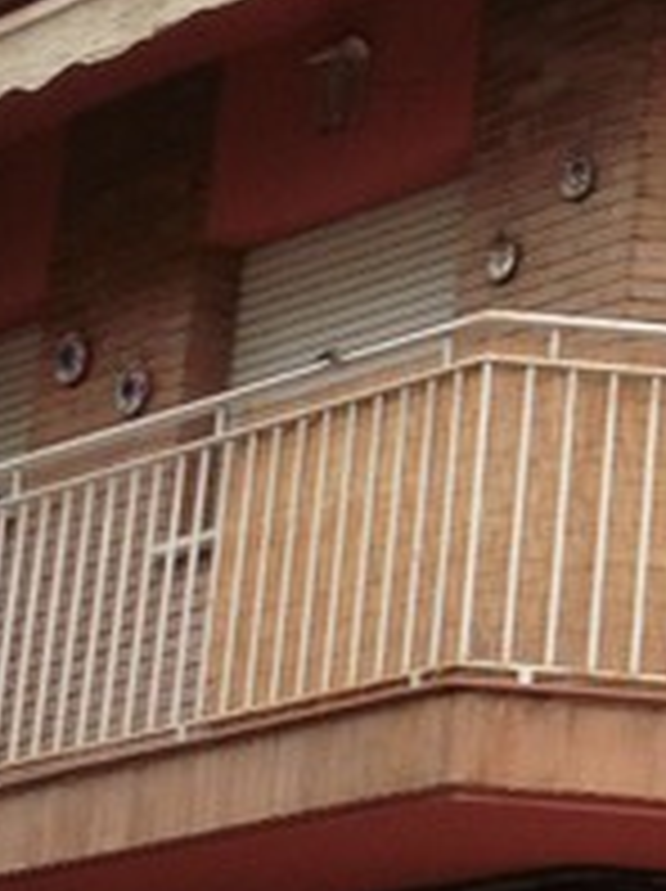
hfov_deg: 8.3
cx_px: 760
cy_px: 472
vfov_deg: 11.2
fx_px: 4525
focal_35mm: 176
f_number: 5
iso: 100
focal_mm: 6.1
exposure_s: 1/160
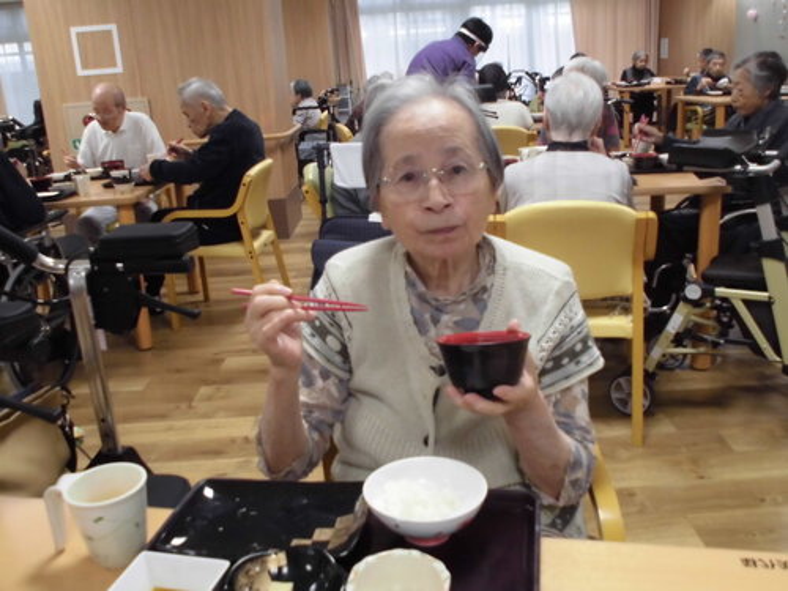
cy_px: 296
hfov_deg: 54.0
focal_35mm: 34
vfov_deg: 41.8
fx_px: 774
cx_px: 394
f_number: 4
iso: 400
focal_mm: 6.1
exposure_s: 1/60
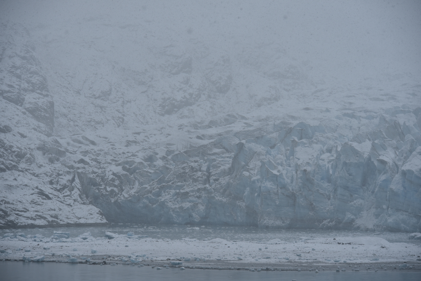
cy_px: 140
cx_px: 210
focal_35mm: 145
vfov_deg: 9.5
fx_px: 1696
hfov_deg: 14.2
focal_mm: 145
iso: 100
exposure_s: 1/320
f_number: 7.1
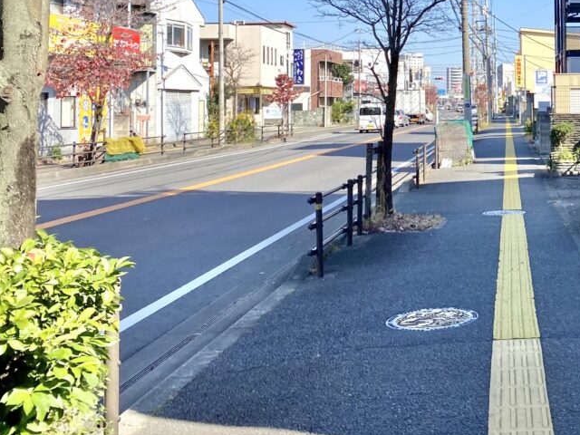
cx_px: 578
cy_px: 62
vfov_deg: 27.2
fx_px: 871
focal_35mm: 52
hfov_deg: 33.7
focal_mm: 4.25
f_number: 1.8
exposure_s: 1/1565
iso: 32
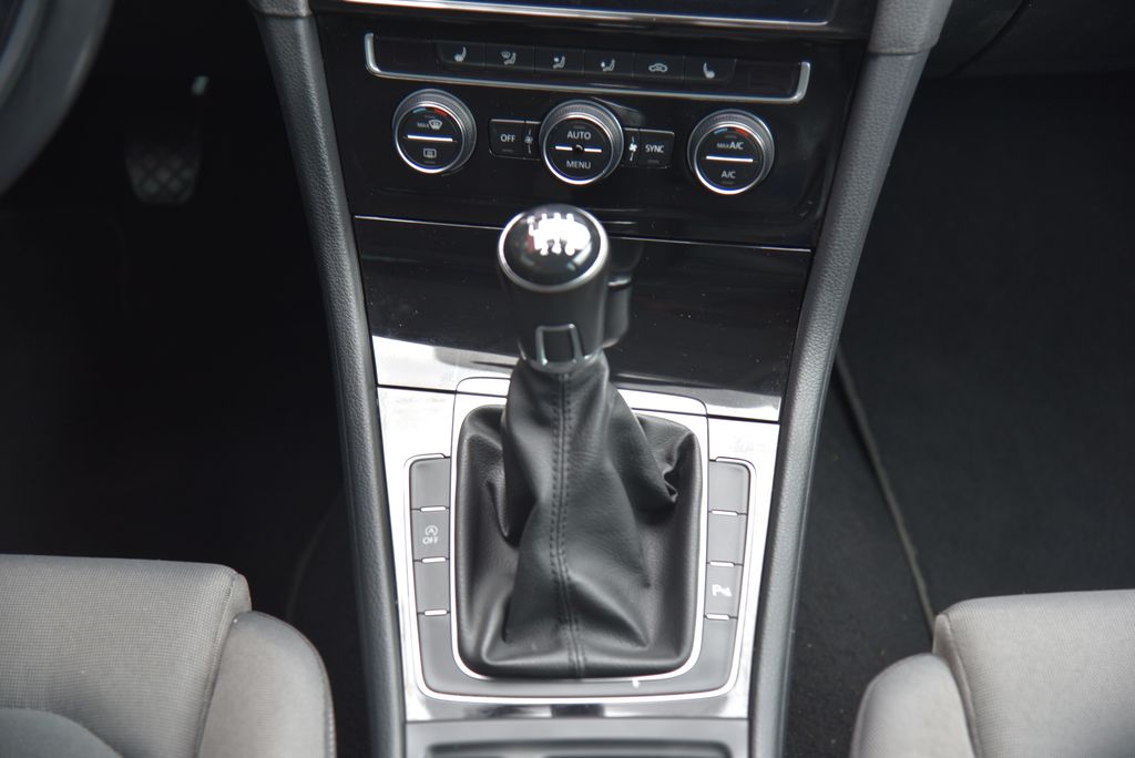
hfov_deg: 30.9
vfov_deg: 20.9
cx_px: 568
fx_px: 2050
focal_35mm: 65
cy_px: 379
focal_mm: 65
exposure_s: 1/30
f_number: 4
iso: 500
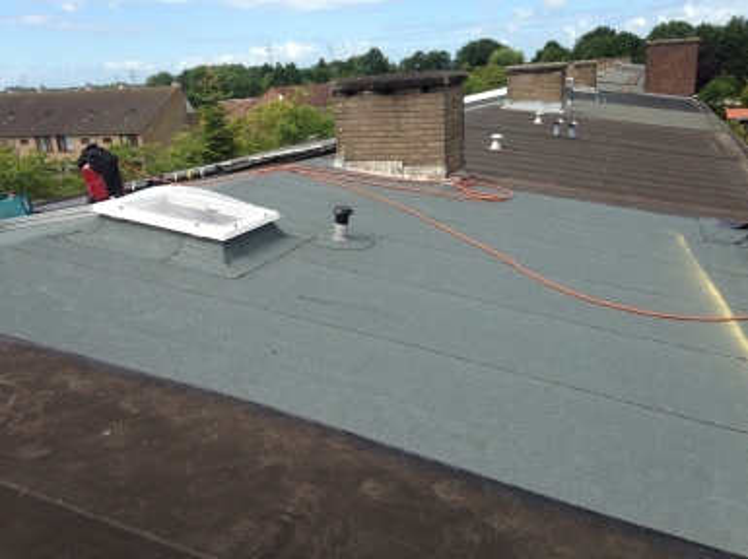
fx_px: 712
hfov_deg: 55.4
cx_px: 374
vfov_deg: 42.9
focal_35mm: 33
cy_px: 280
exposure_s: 1/1506
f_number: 2.4
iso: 50
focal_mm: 4.12
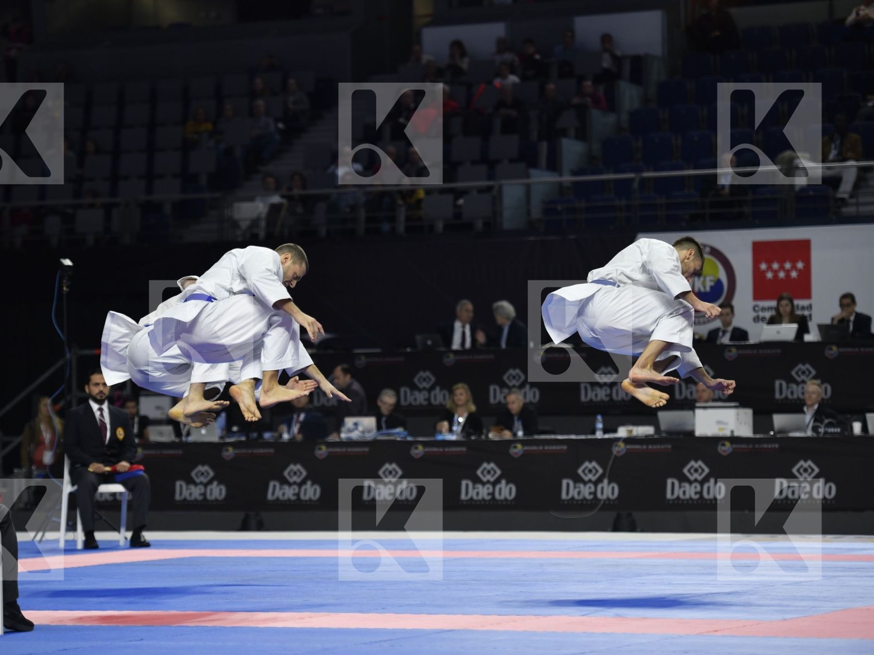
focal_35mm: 135
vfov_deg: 11.0
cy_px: 331
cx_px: 391
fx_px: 3409
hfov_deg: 14.6
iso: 800
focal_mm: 122
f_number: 2.8
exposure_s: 1/800
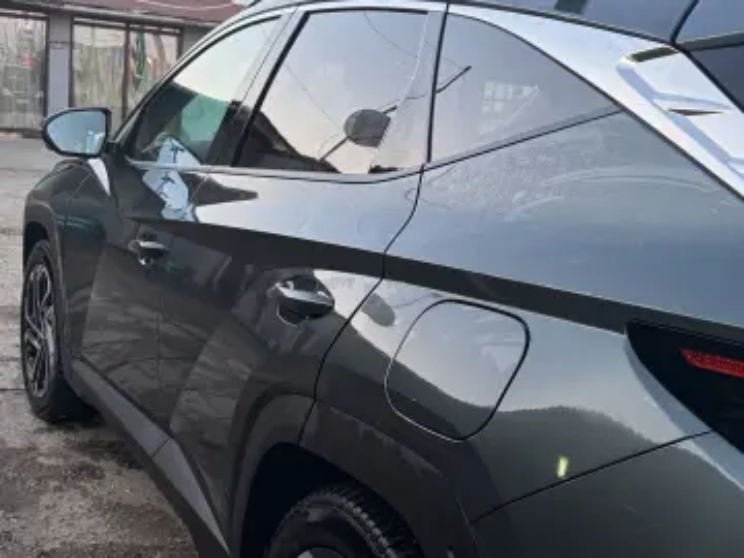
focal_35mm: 26
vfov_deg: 53.1
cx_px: 372
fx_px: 559
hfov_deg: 67.3
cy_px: 279
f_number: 1.6
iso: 125
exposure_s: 1/101
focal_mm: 5.96
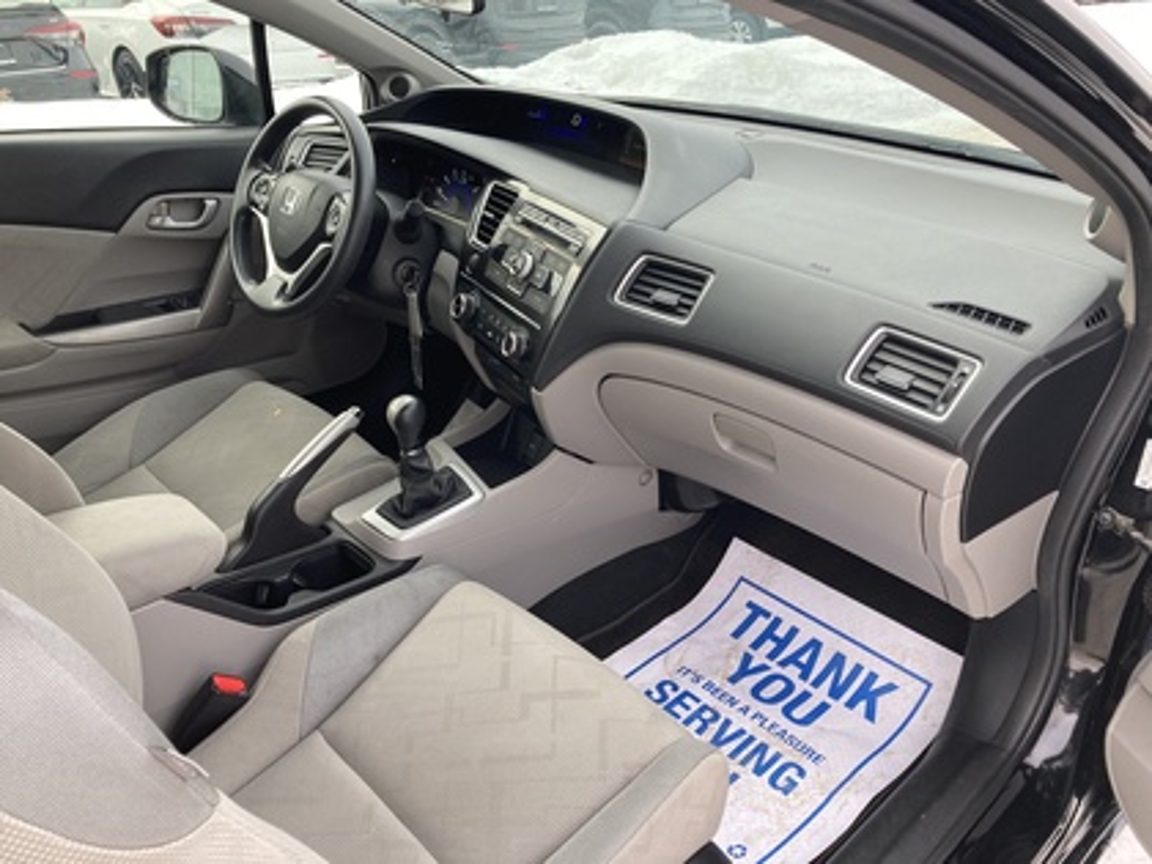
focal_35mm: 28
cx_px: 576
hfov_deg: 63.4
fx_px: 932
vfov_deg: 49.7
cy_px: 432
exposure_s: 1/121
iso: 40
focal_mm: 3.99
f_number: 1.8
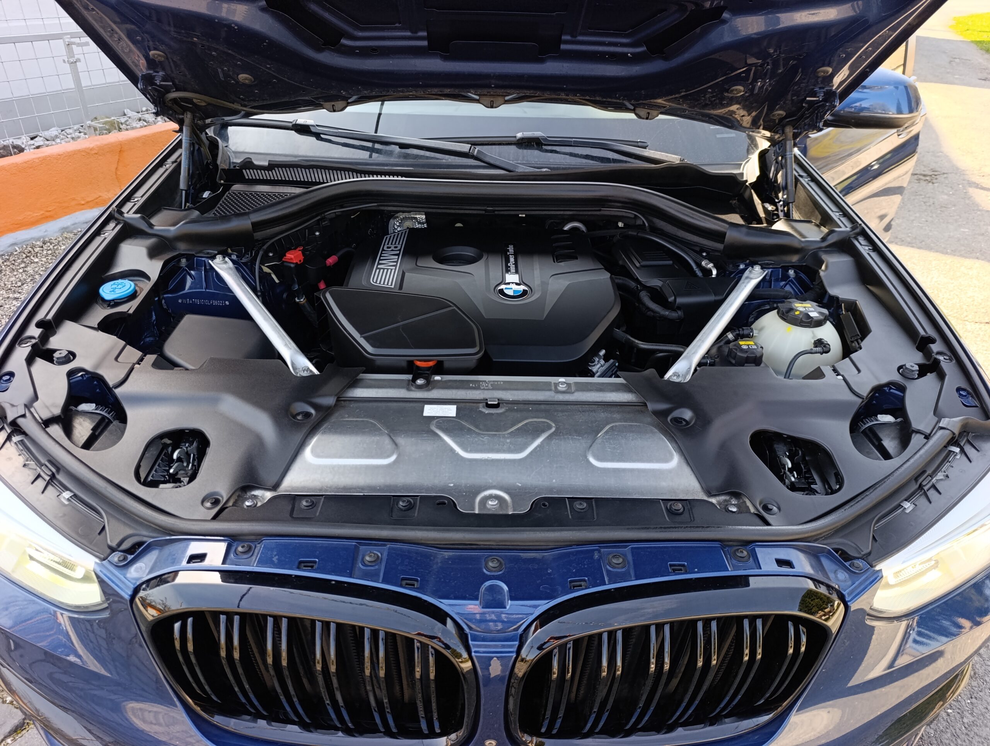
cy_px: 373
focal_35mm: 23
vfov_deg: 59.0
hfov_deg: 73.8
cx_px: 495
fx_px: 659
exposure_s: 1/100
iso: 100
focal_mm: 6.14
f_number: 1.6
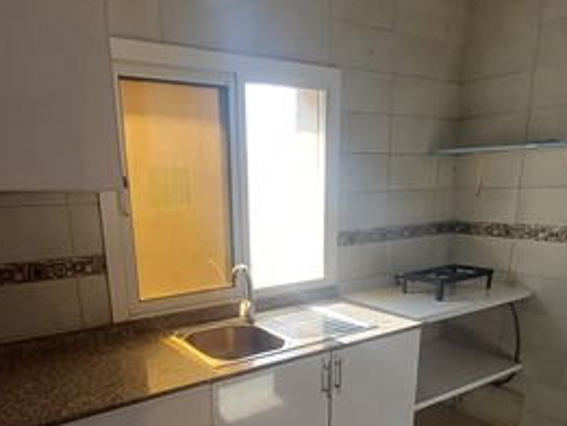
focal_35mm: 28
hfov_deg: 63.3
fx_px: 459
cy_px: 323
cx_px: 257
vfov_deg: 47.8
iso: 64
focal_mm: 1.64
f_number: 2.2
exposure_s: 1/100
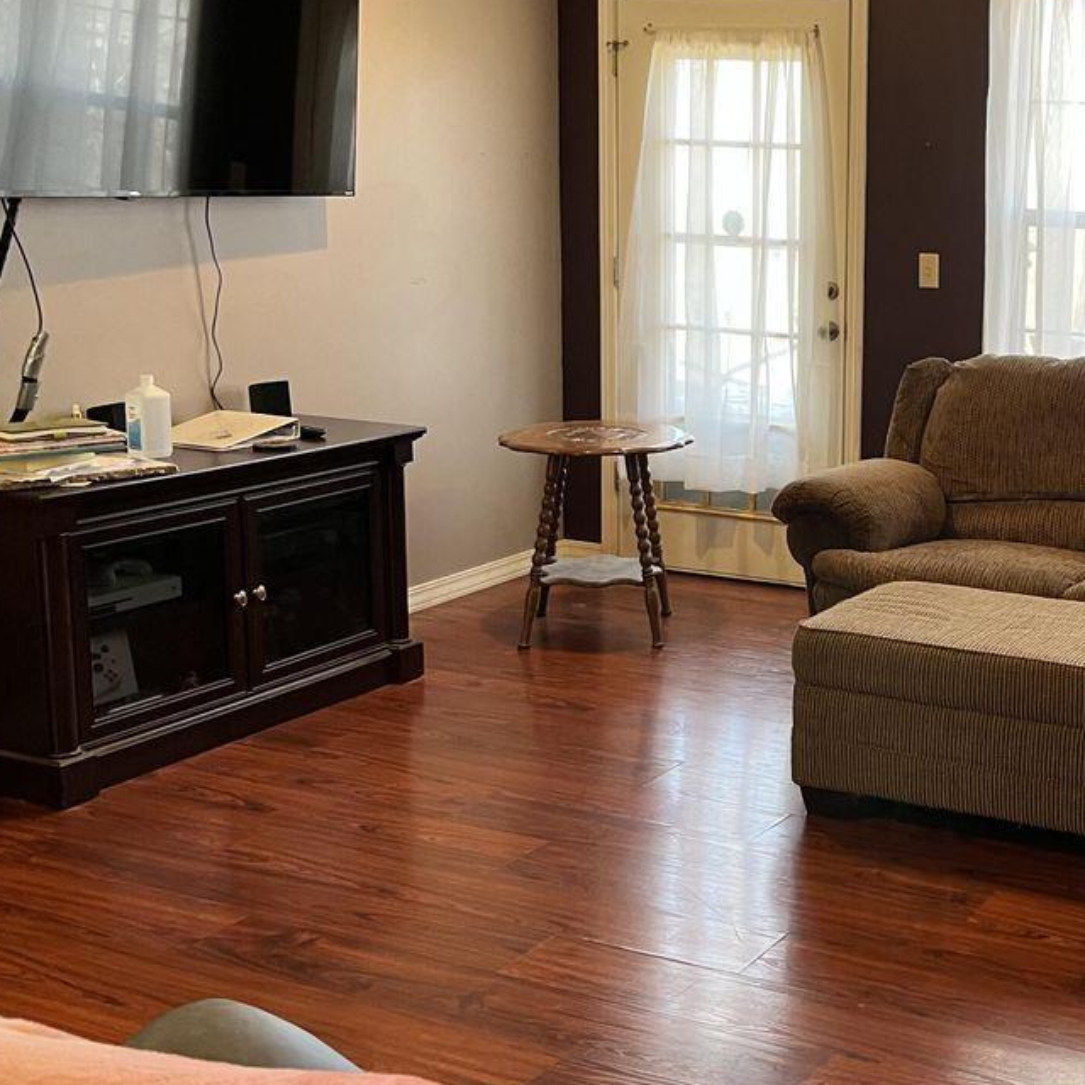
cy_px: 451
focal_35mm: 49
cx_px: 998
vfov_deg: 34.6
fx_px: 1738
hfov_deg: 32.7
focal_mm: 5.1
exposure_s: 1/60
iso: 100
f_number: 1.6
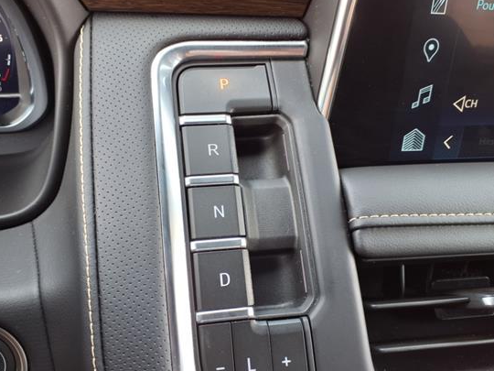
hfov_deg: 56.8
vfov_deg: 44.1
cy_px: 210
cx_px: 230
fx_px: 457
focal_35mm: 32
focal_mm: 3.58
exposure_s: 1/60.2
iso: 40
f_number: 1.9
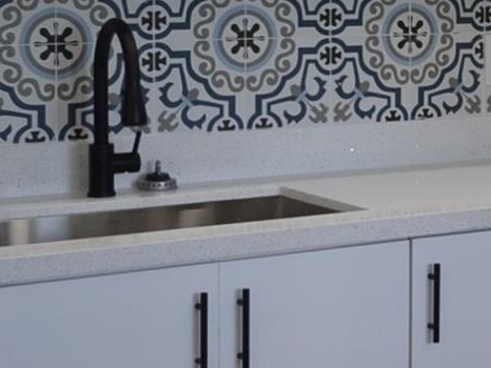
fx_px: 1618
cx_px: 713
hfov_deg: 16.0
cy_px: 28
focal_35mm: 114
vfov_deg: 12.9
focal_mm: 18
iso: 400
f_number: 3.5
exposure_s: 1/60
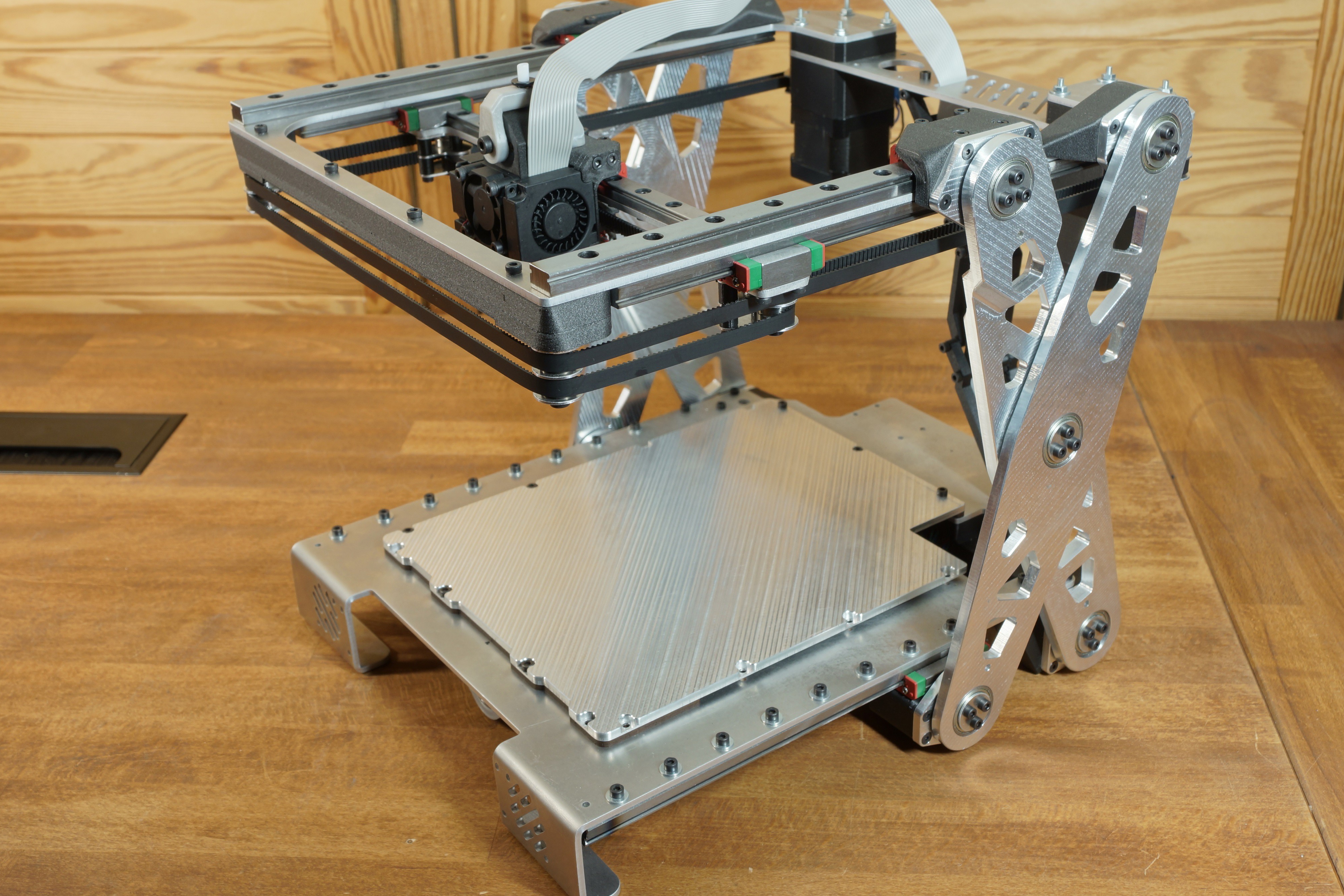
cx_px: 708
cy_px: 419
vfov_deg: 31.2
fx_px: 1605
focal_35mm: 43
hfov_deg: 45.4
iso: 100
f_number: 8
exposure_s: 2
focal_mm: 24
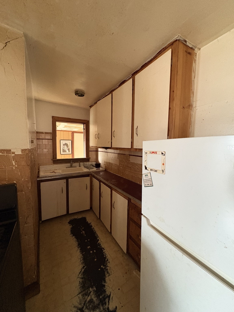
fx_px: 126
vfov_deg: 102.1
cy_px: 156
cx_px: 117
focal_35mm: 14
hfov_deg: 85.7
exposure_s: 1/60
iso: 640
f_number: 2.2
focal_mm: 2.22
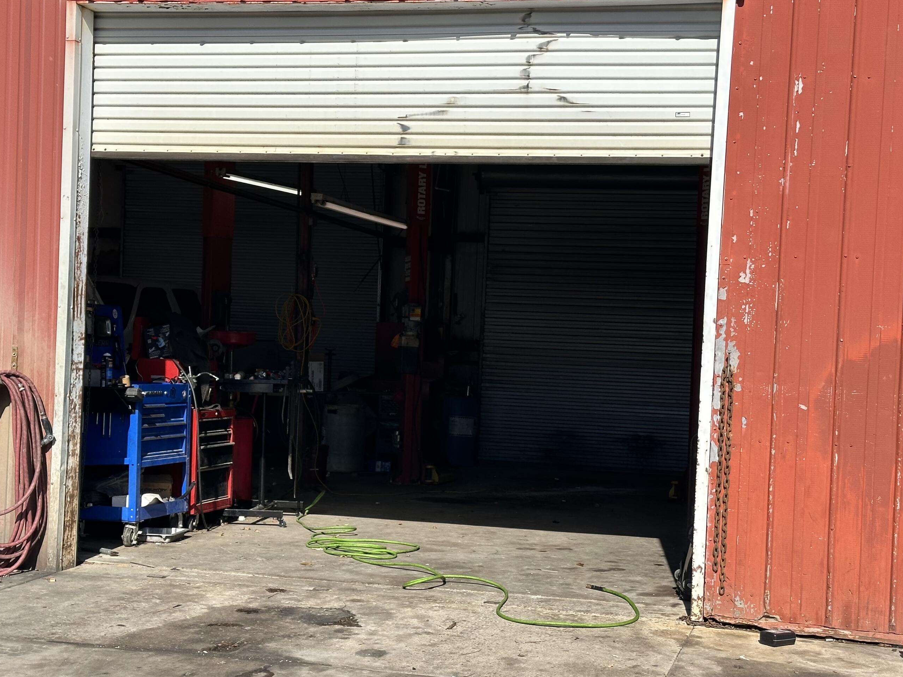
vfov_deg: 26.1
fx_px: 1461
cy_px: 381
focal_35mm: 56
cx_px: 478
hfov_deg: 34.3
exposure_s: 1/4367
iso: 64
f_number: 1.78
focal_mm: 6.86
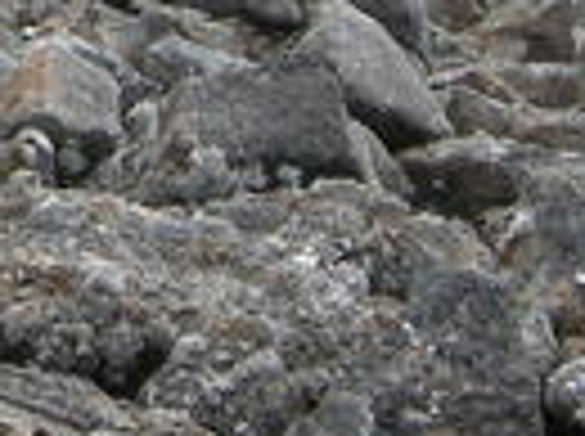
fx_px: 4656
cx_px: -220
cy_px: -436
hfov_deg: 7.1
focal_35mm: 276
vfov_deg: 5.3
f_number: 4.8
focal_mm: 7.5
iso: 100
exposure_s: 1/217
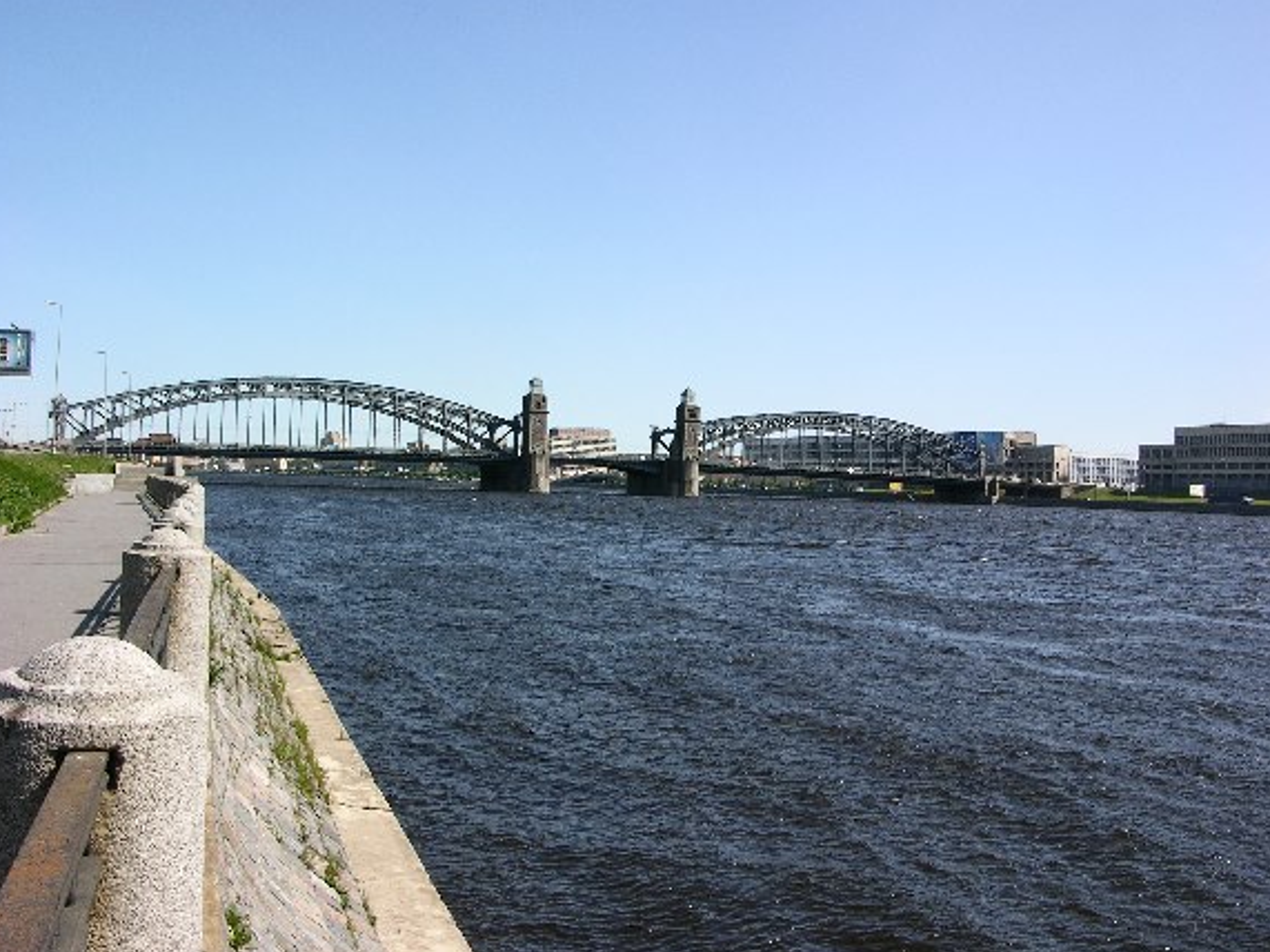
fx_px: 1320
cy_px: 469
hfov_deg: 51.4
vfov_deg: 39.6
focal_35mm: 36
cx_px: 626
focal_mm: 8.9
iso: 50
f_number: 8
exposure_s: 1/126
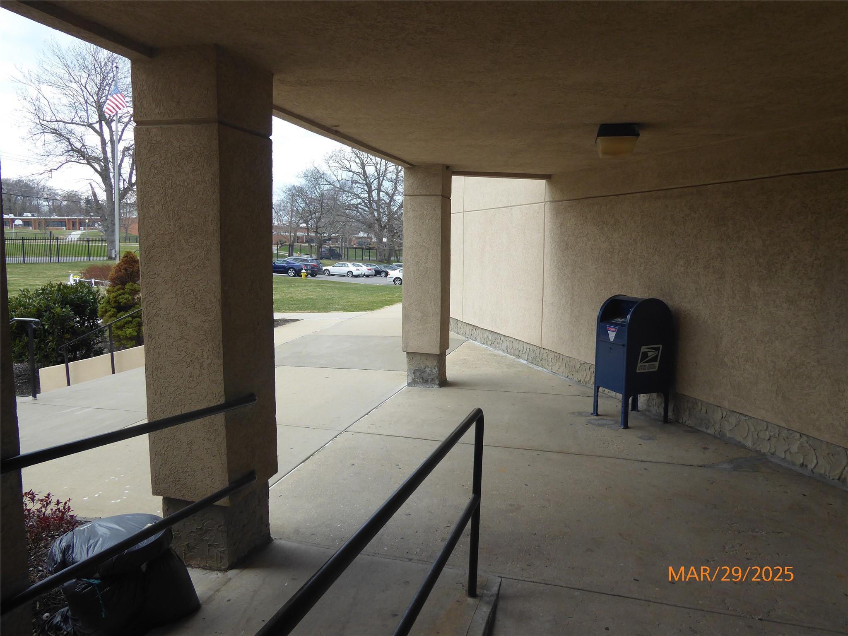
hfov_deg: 69.4
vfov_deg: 54.9
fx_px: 612
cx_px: 424
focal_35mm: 25
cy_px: 318
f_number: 3.3
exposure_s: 1/160
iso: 80
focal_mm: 4.3
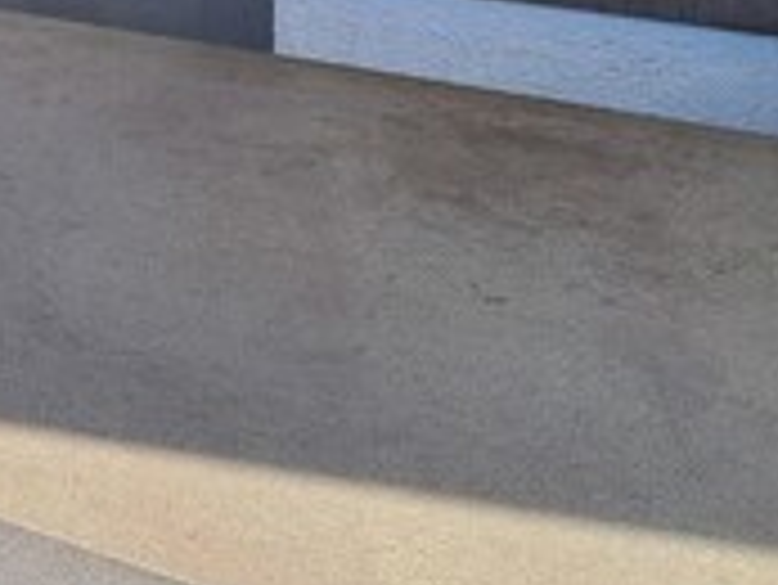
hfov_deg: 25.0
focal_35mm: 75
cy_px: -171
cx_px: 40
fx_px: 1687
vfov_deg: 18.3
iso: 32
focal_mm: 4.65
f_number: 1.8
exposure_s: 1/489
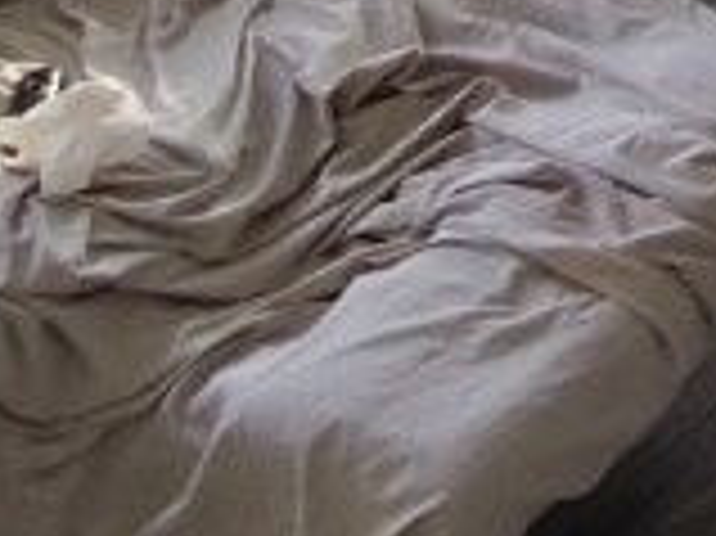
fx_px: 2129
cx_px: 1464
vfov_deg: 11.5
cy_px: -793
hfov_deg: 15.2
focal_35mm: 103
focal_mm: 1.66
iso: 359
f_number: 2.2
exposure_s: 1/60
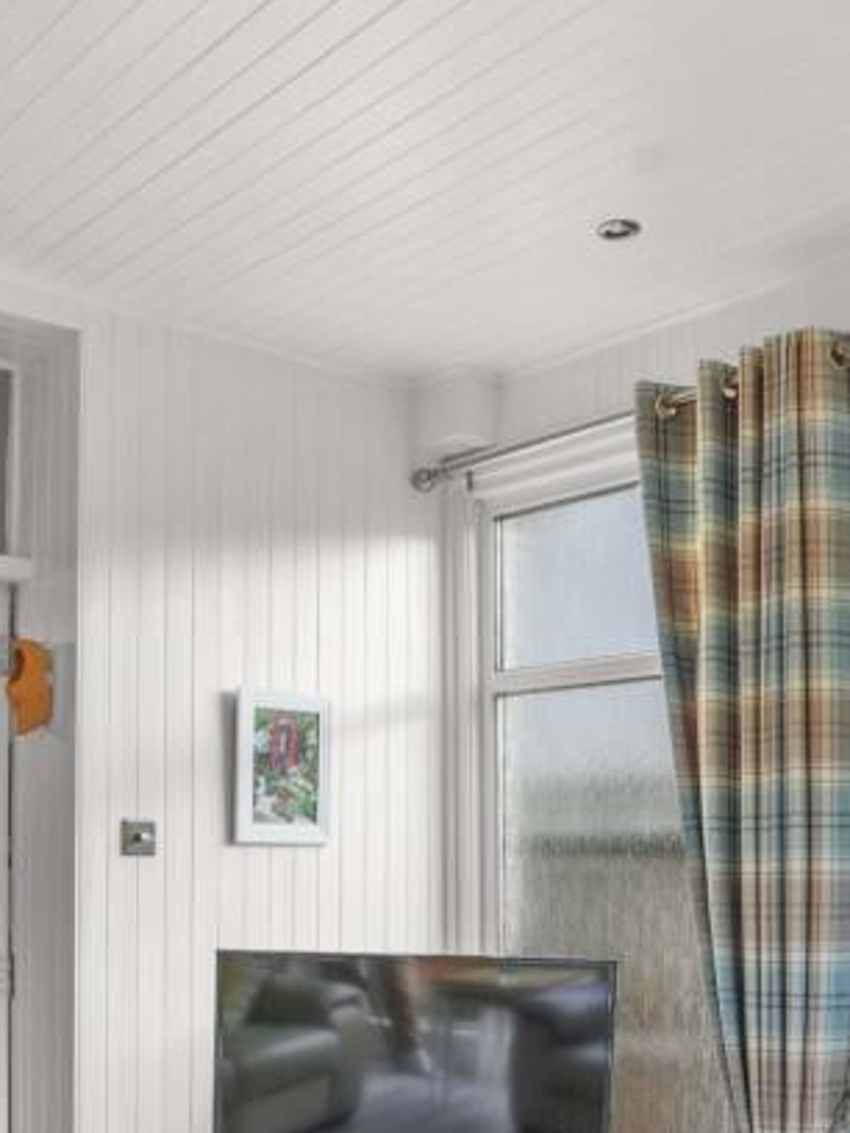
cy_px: 873
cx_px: 342
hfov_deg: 35.0
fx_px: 1342
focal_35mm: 41
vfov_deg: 44.0
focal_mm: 17
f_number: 8
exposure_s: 1/5
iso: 250
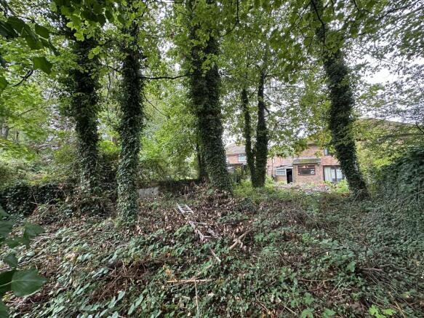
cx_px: 212
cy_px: 159
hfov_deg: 102.1
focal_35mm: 14
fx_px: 171
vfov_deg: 85.7
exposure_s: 1/99
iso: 160
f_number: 2.2
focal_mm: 2.22
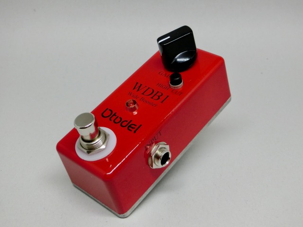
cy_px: 114
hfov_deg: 36.8
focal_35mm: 52
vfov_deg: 28.0
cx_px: 152
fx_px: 455
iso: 200
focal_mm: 9.3
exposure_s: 1/125
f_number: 4.7
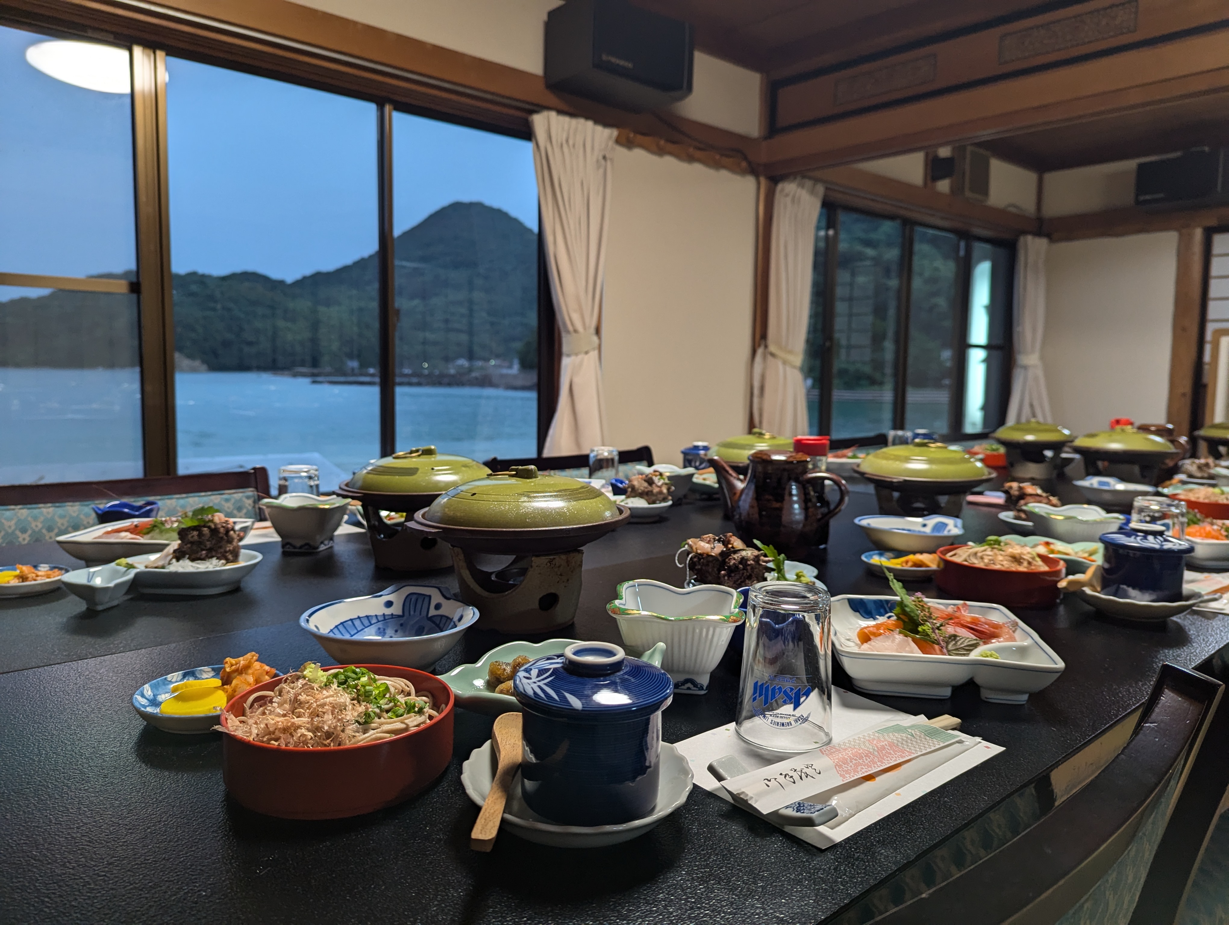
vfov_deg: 56.9
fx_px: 853
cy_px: 462
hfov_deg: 71.5
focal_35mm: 24
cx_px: 614
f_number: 1.85
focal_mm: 6.81
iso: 197
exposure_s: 1/80.1
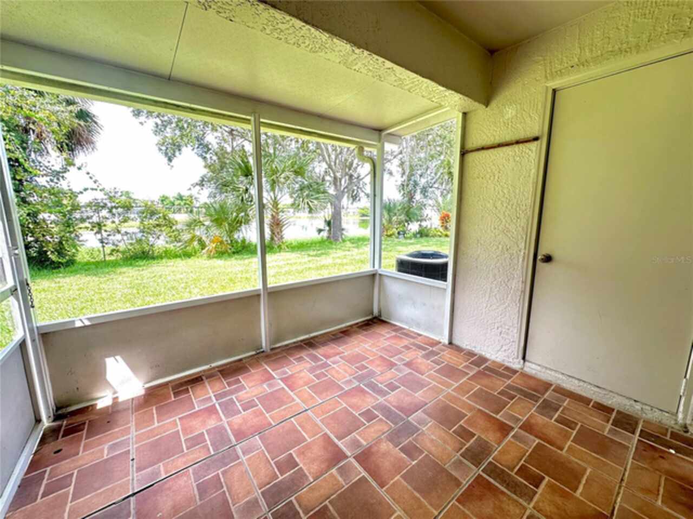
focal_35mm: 14
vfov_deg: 85.7
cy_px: 260
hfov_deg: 102.1
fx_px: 280
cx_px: 346
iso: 100
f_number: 2.2
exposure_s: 1/120
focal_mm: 2.22
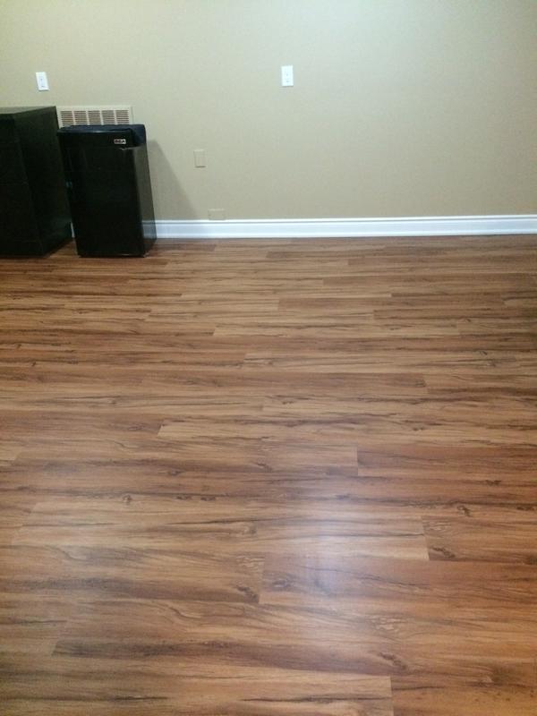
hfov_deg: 48.2
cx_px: 268
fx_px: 600
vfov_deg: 61.7
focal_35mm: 29
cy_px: 358
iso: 500
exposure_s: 1/15
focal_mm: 4.15
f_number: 2.2
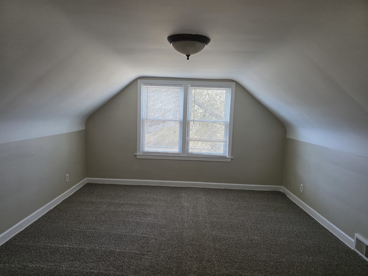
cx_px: 184
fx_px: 245
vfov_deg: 58.9
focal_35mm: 23
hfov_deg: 73.9
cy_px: 138
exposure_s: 1/180
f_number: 1.7
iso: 250
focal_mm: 6.3
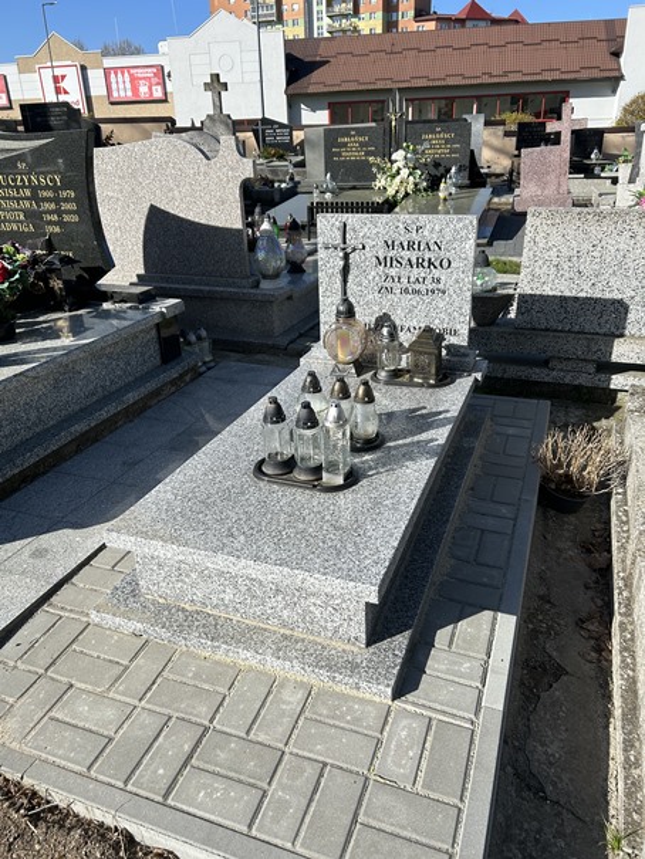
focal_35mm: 26
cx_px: 322
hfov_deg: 53.1
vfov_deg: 67.3
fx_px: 646
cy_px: 430
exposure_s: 1/3704
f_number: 1.5
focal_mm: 5.7
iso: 50
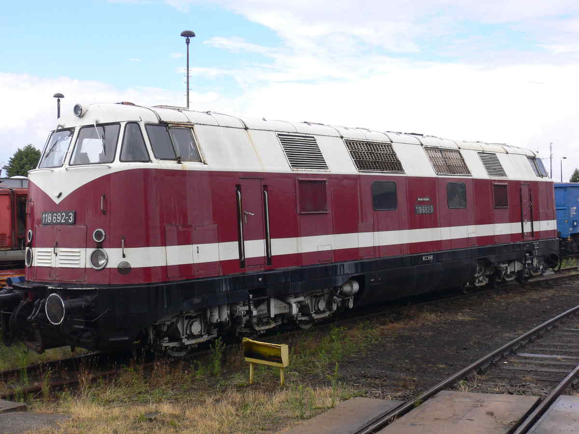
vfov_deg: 28.6
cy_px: 217
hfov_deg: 37.5
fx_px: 853
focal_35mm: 51
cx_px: 290
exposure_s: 1/200
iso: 100
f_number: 6.9
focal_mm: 8.5
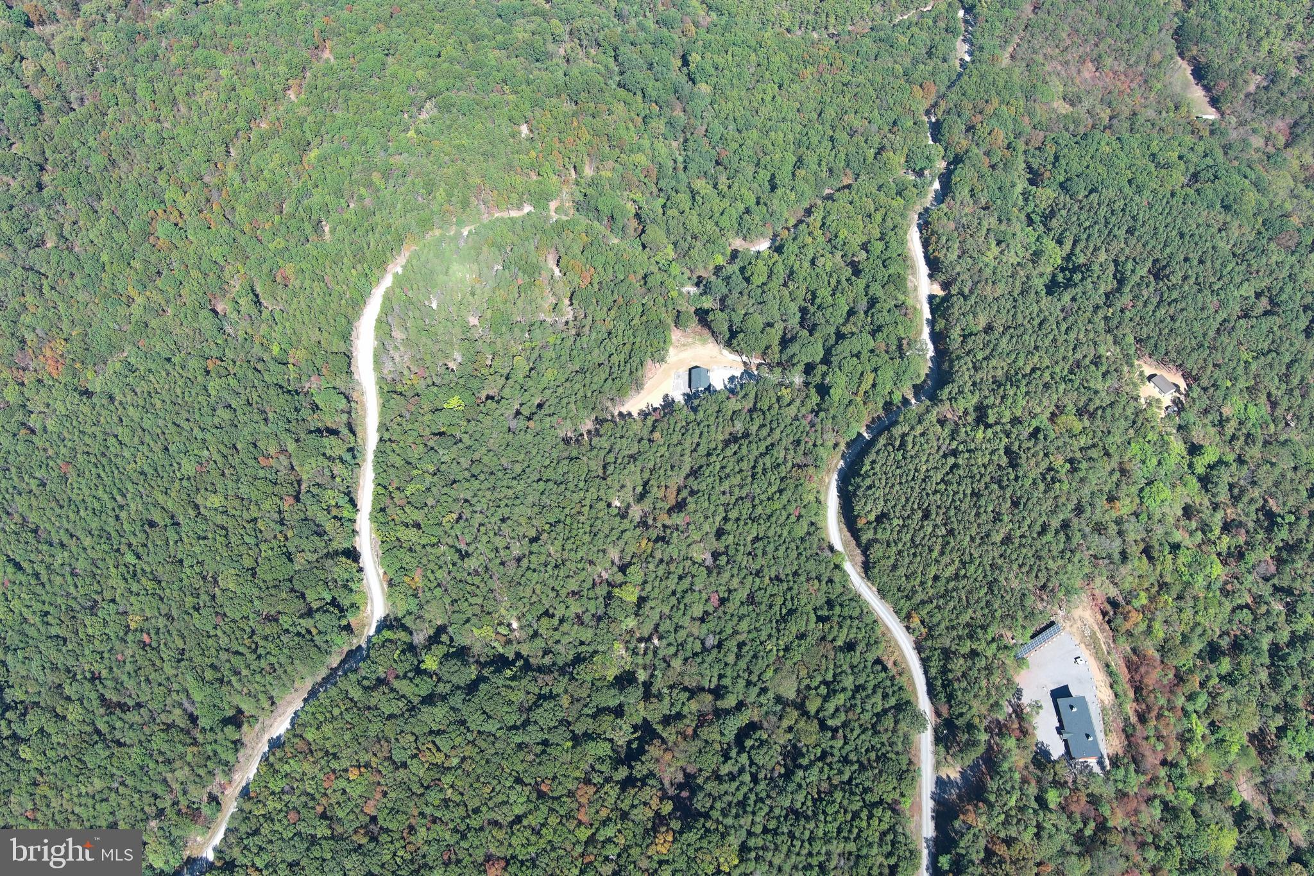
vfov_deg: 45.0
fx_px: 1058
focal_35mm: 29
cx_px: 657
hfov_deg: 63.7
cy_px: 438
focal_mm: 10.57
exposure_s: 1/459
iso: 100
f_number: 2.8
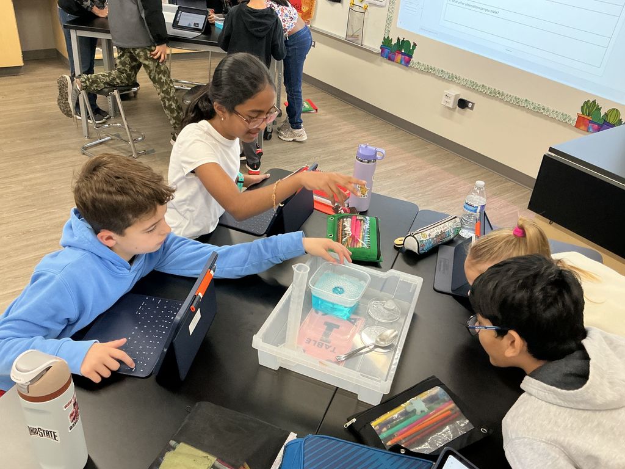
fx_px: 524
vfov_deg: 48.2
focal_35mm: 29
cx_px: 312
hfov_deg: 61.7
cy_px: 234
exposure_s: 1/60
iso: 200
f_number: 1.8
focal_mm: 3
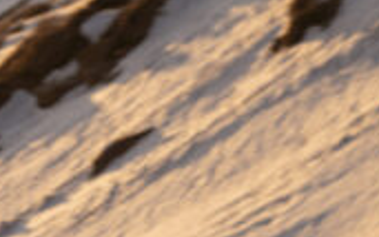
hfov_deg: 3.6
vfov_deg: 2.3
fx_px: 5920
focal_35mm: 573
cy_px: 239
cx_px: -228
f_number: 4.5
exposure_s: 1/160
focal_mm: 125
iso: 125
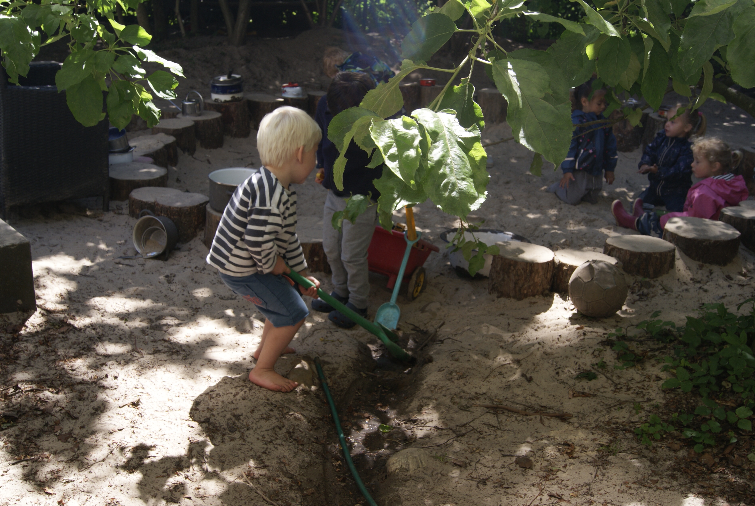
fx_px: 777
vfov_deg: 36.0
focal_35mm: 37
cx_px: 373
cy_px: 251
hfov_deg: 51.8
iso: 100
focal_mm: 24
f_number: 8
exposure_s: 1/80
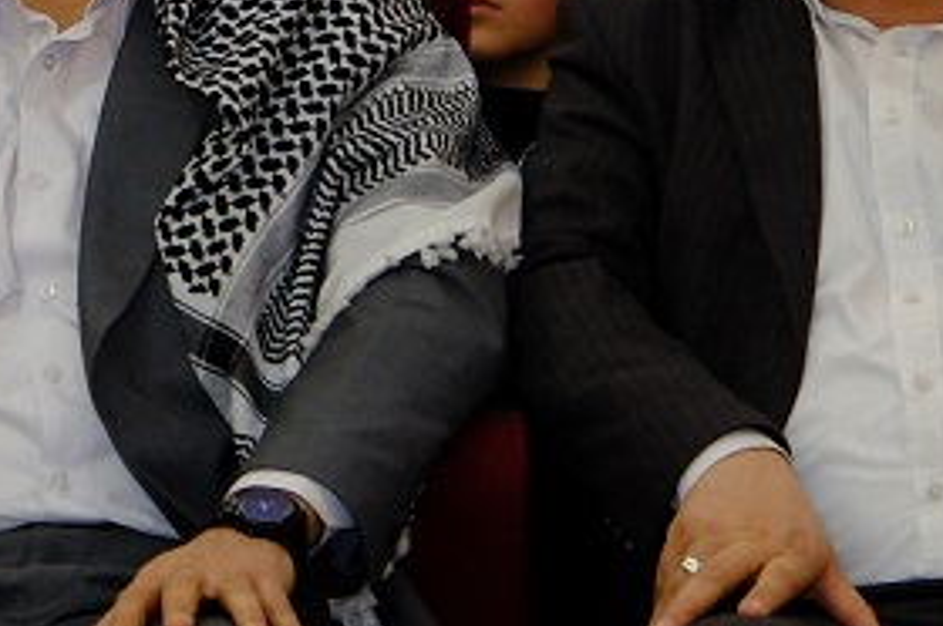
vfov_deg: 4.5
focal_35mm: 303
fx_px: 7928
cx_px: -323
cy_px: 57
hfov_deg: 6.7
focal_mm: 41.1
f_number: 4
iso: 1250
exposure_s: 1/20
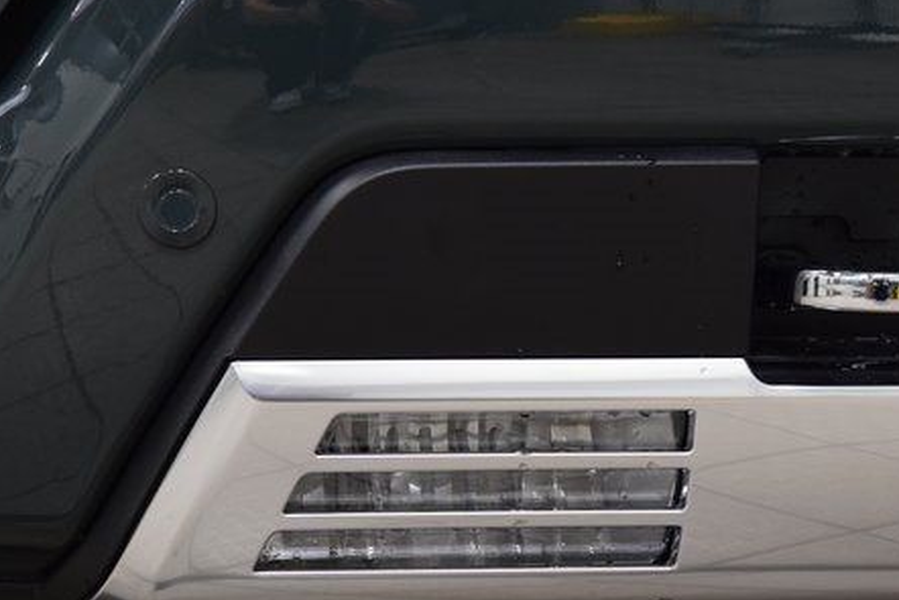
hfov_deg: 13.5
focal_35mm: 152
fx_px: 3797
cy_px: 424
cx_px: 600
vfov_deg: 9.0
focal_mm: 70
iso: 1600
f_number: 7.1
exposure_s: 1/30
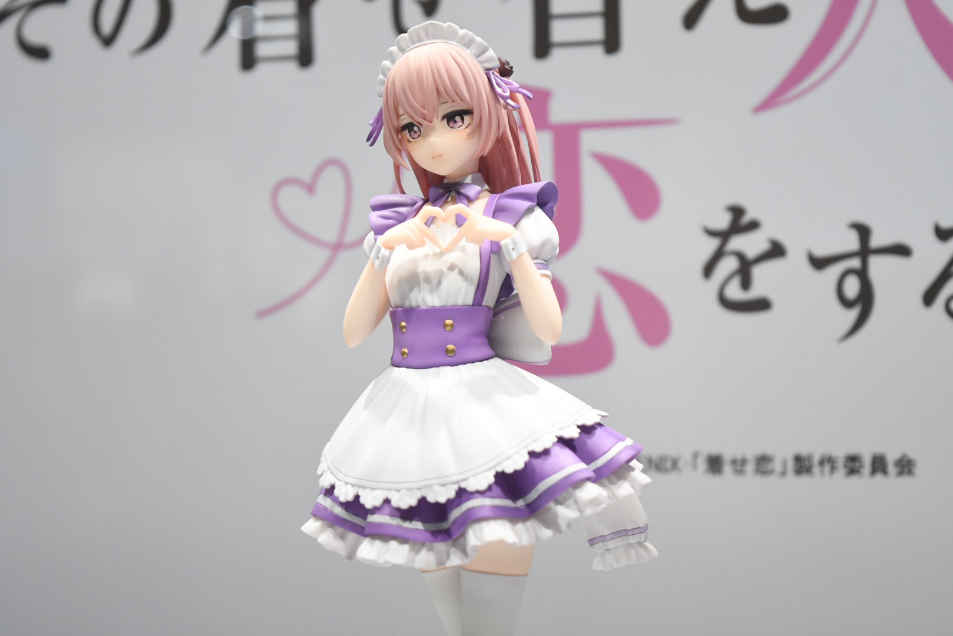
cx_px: 476
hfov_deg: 24.6
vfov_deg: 16.6
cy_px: 318
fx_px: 2184
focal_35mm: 82
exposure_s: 1/1000
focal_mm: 55
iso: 1800
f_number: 5.6
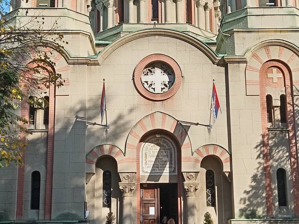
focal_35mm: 57
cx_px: 158
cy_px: 101
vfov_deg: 25.6
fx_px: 492
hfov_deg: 33.8
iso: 103
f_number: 1.8
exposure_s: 1/500
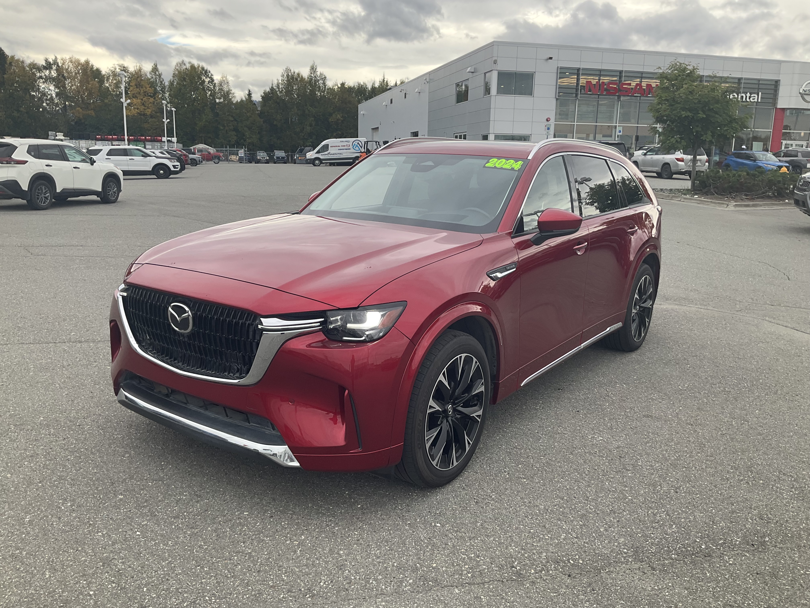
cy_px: 304
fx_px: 679
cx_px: 405
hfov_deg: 61.7
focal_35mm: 29
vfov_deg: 48.2
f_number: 1.8
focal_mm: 3
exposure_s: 1/281
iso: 25
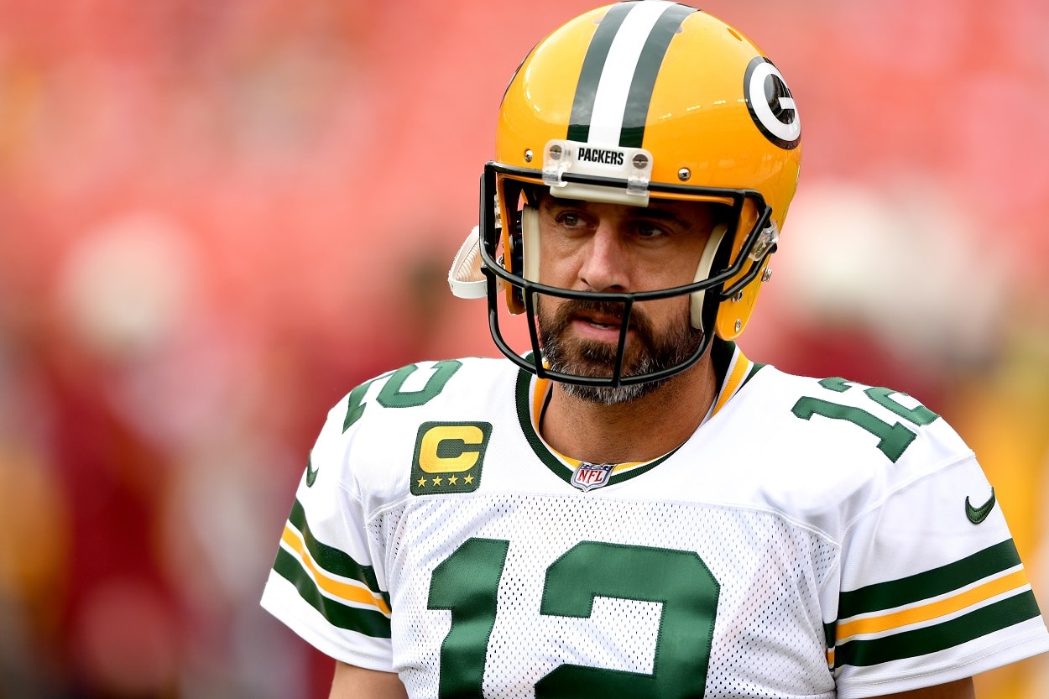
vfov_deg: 2.3
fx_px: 17480
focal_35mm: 600
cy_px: 350
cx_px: 524
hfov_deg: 3.4
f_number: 2.8
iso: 400
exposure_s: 1/2500
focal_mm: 400
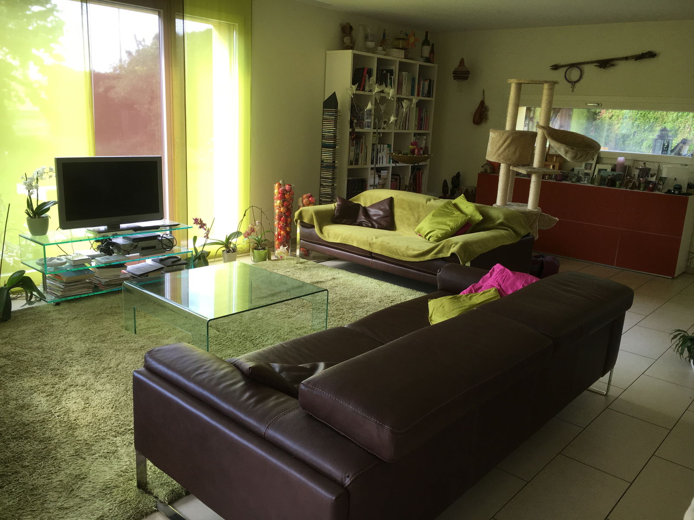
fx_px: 581
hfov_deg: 61.7
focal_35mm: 29
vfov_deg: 48.2
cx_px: 347
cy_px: 260
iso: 32
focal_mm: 4.15
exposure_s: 1/100
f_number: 2.2
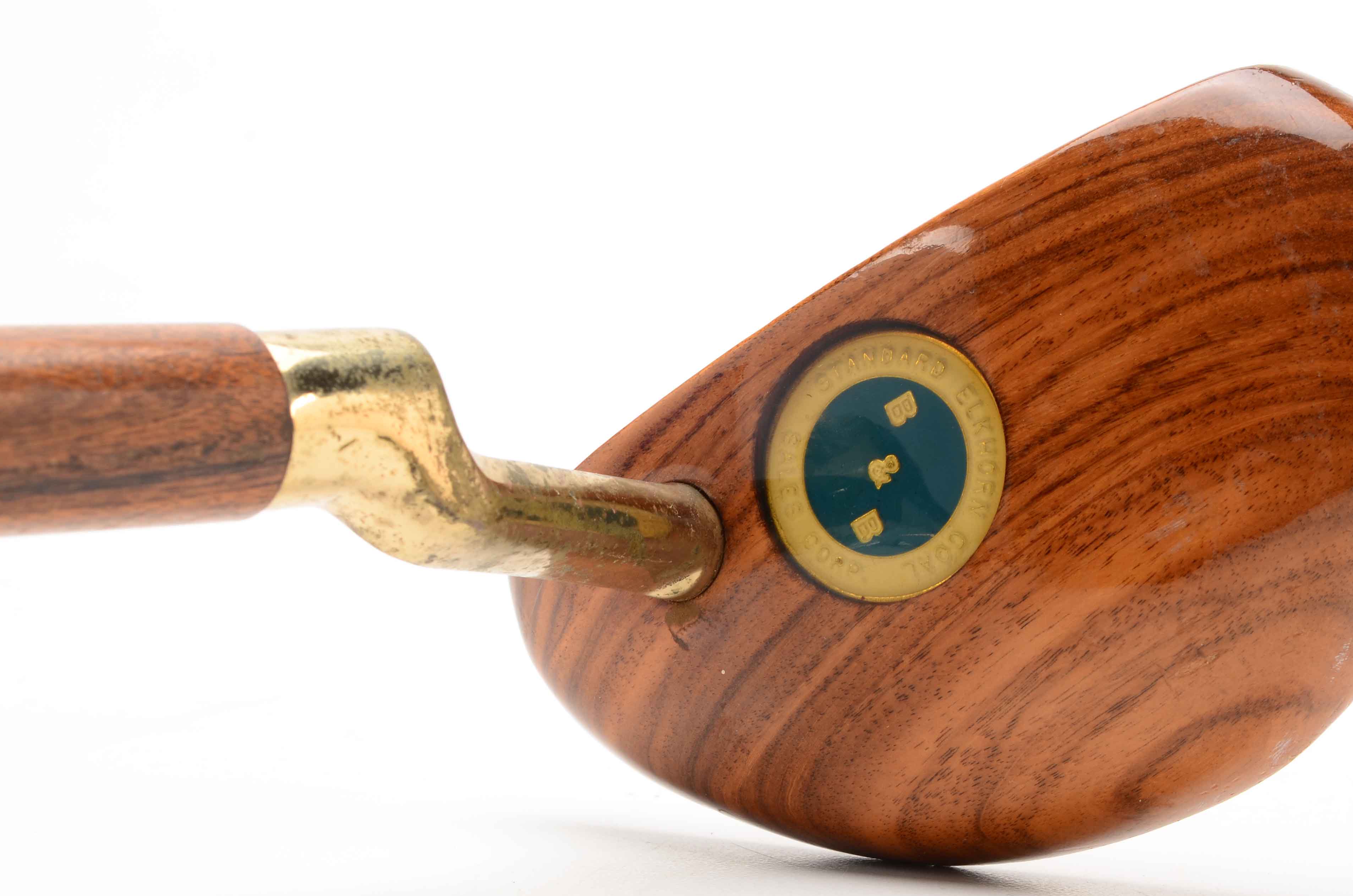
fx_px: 4000
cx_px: 667
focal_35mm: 107
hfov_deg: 19.2
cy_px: 520
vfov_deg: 12.8
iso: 100
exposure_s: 1/160
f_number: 18
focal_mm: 55
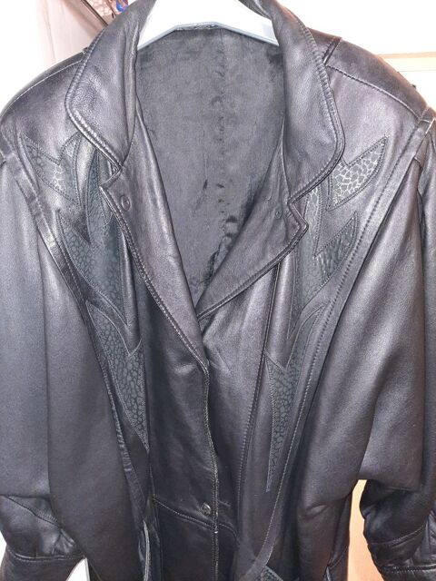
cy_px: 290
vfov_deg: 69.4
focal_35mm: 25
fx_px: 420
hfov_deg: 54.9
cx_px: 218
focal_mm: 4.6
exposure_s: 1/25
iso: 400
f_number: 2
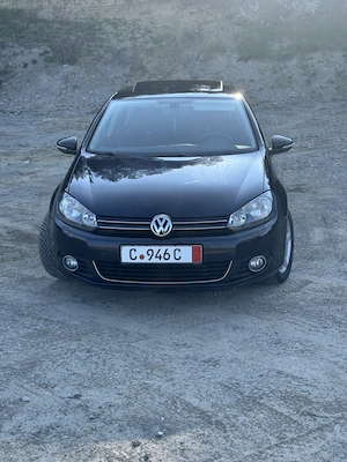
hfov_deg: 30.3
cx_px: 174
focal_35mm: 48
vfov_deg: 39.7
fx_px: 642
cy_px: 231
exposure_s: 1/2252
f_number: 1.78
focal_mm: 6.76
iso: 64
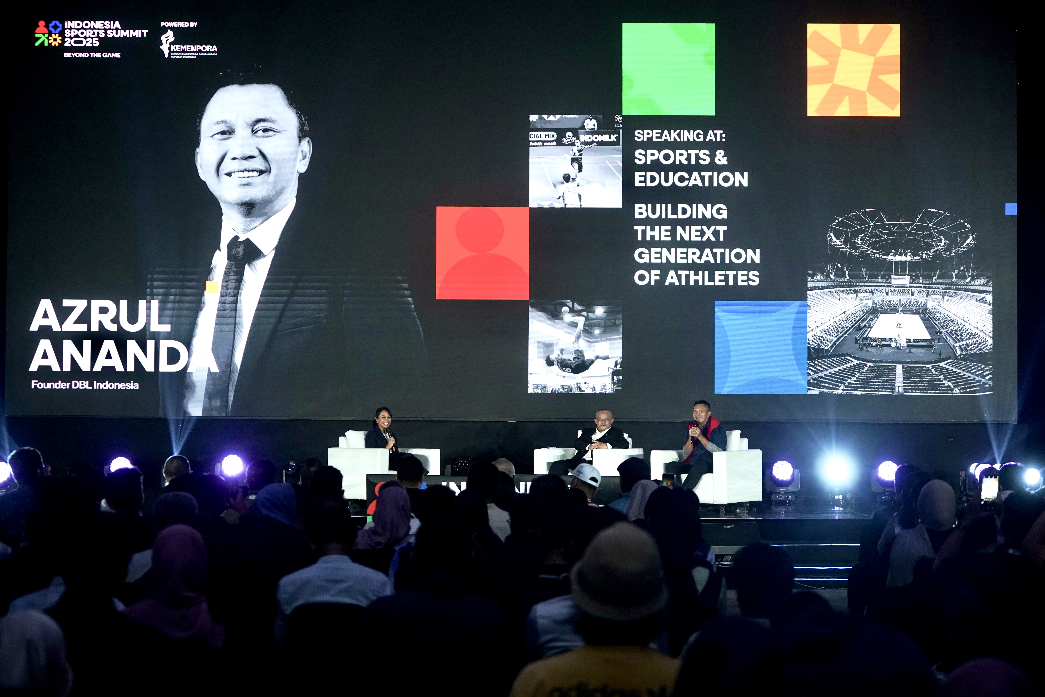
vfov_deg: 17.7
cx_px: 522
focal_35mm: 77
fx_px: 2235
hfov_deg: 26.3
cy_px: 348
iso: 3200
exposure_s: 1/200
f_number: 4
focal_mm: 77
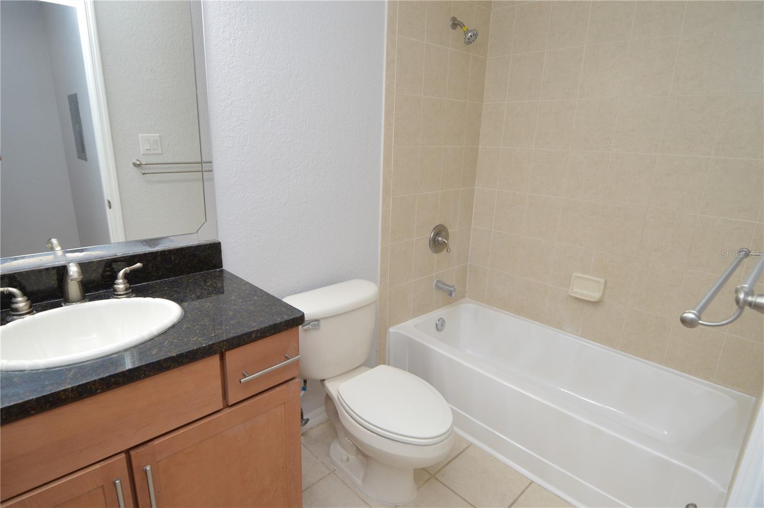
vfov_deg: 67.3
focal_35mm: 18
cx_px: 382
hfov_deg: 90.1
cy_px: 254
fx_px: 382
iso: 400
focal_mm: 12
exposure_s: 1/80
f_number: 4.5
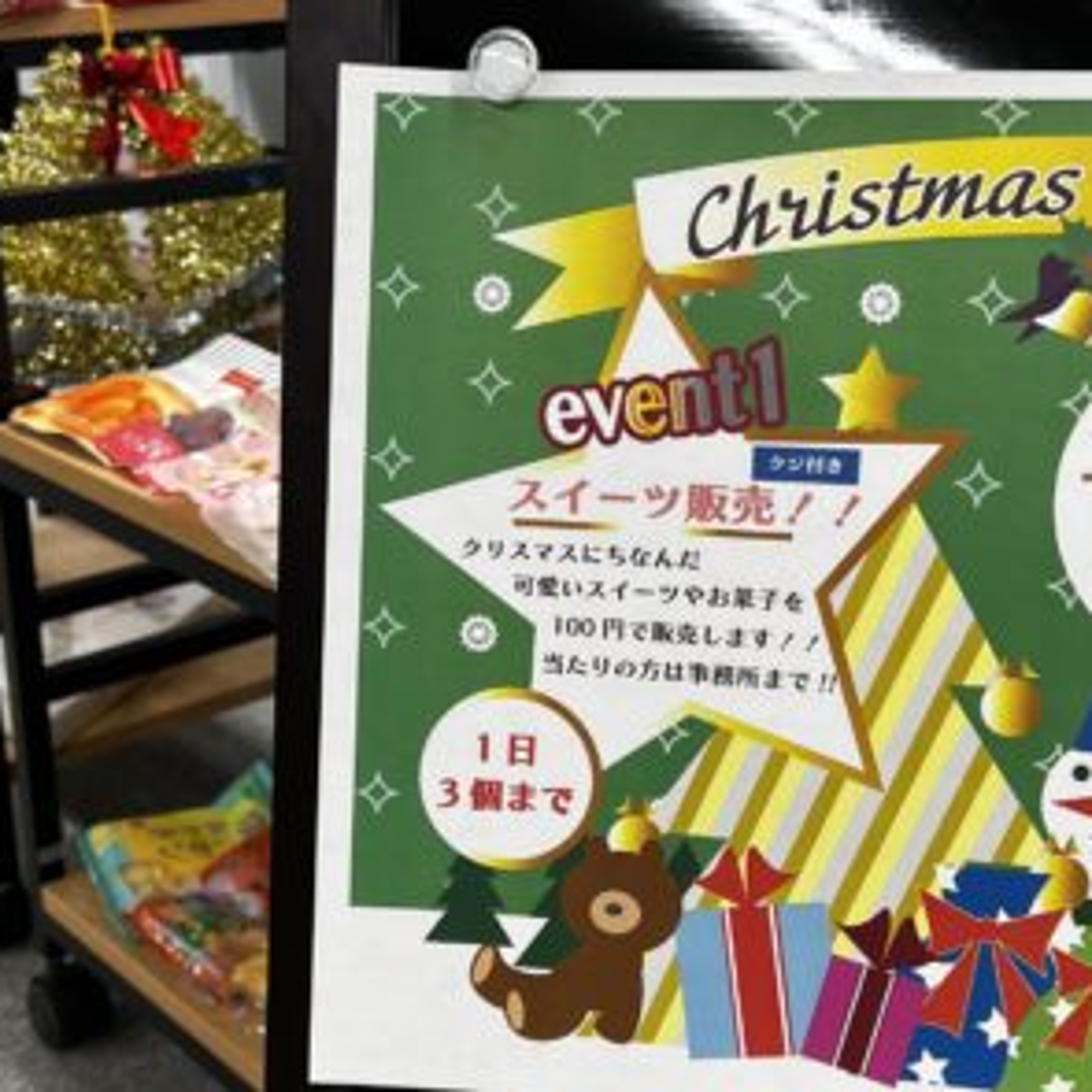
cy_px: 553
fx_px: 1856
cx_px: 485
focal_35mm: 52
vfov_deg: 32.8
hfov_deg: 32.8
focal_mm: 5.7
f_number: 1.5
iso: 80
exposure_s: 1/76
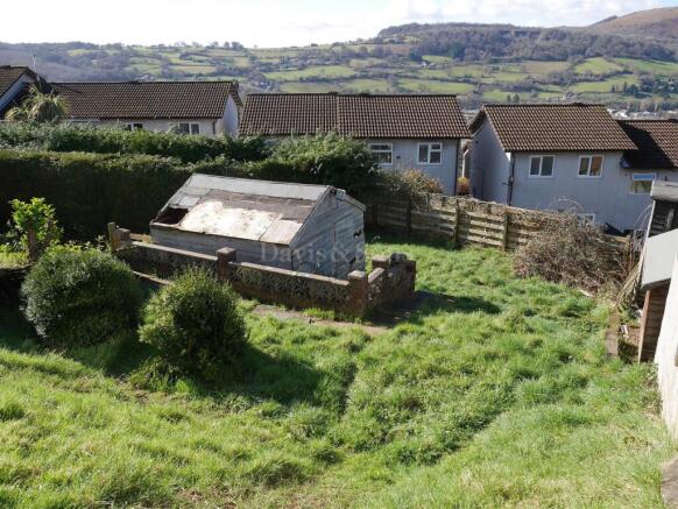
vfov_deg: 49.8
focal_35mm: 28
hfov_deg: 63.4
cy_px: 254
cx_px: 339
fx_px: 549
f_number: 6.3
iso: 200
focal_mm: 14
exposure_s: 1/320
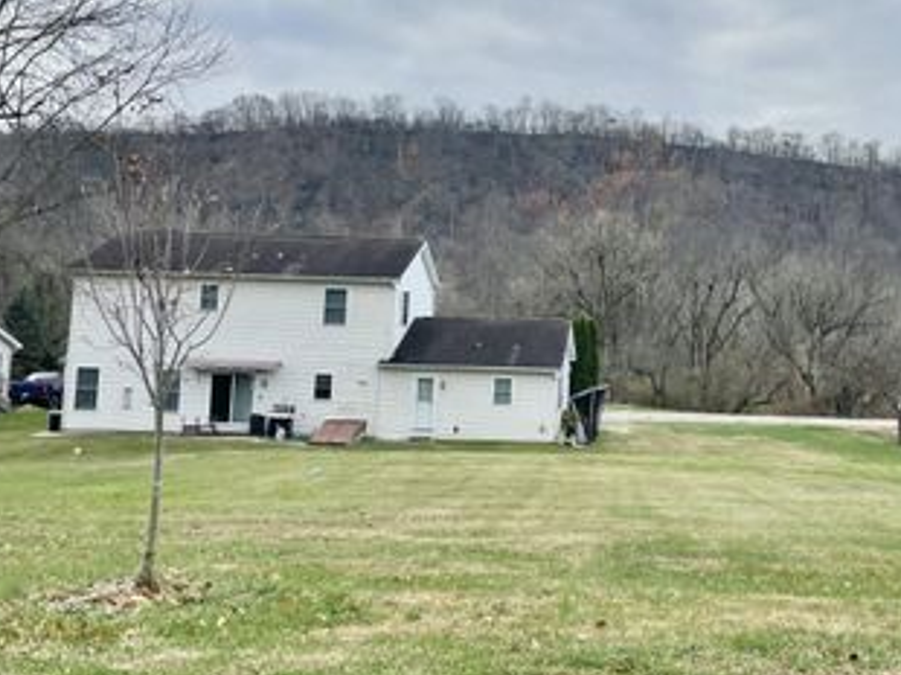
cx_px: 634
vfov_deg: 33.9
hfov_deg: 43.9
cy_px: 214
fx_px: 1092
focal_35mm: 42
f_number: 1.6
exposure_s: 1/1595
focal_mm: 4.2
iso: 32
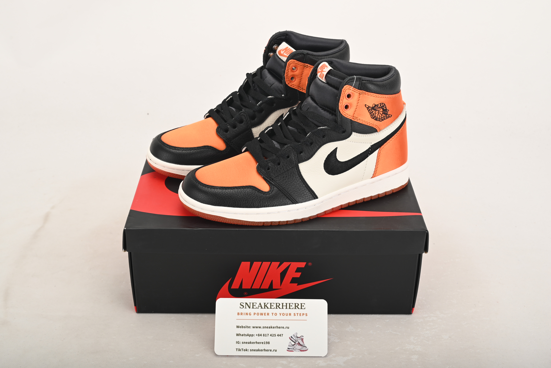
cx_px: 276
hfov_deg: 42.7
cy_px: 184
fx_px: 704
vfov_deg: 29.3
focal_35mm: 46
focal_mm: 46
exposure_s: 1/200
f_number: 11
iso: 100
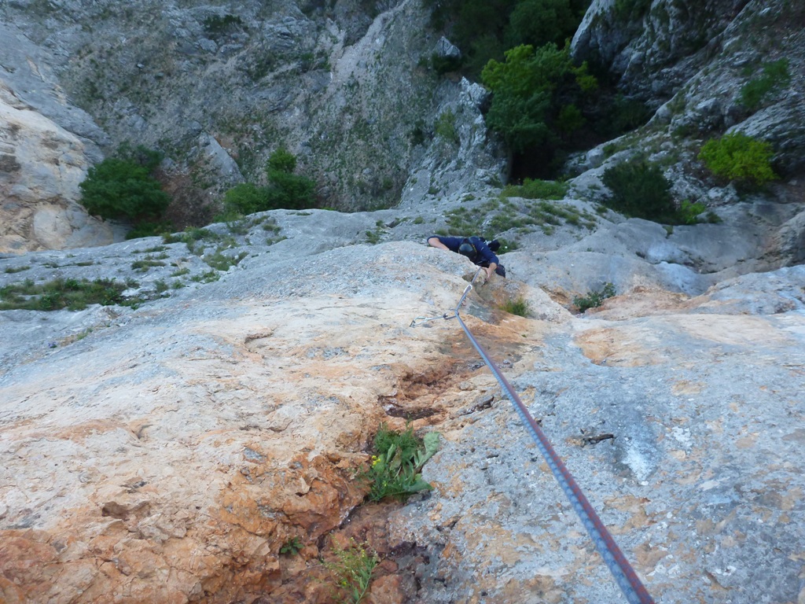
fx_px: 651
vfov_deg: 49.7
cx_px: 402
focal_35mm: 28
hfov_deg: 63.4
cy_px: 302
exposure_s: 1/160
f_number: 3.3
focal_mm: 4.9
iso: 200
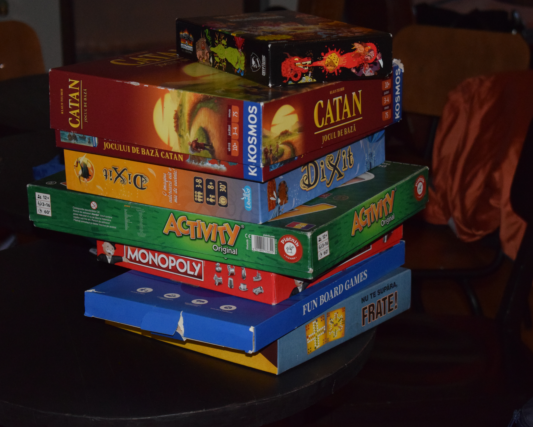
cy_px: 214
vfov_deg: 16.4
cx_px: 306
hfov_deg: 20.5
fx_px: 1476
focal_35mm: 94
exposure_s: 1/60
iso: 3200
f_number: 5.6
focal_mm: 55
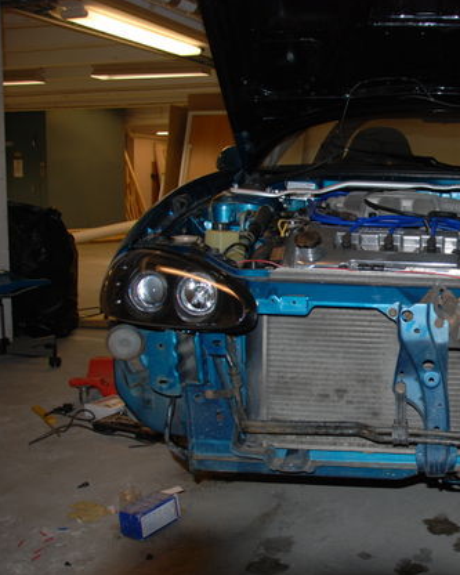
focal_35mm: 39
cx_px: 438
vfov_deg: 46.8
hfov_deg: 35.3
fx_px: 663
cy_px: 292
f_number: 3.5
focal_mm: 18
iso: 200
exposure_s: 1/60
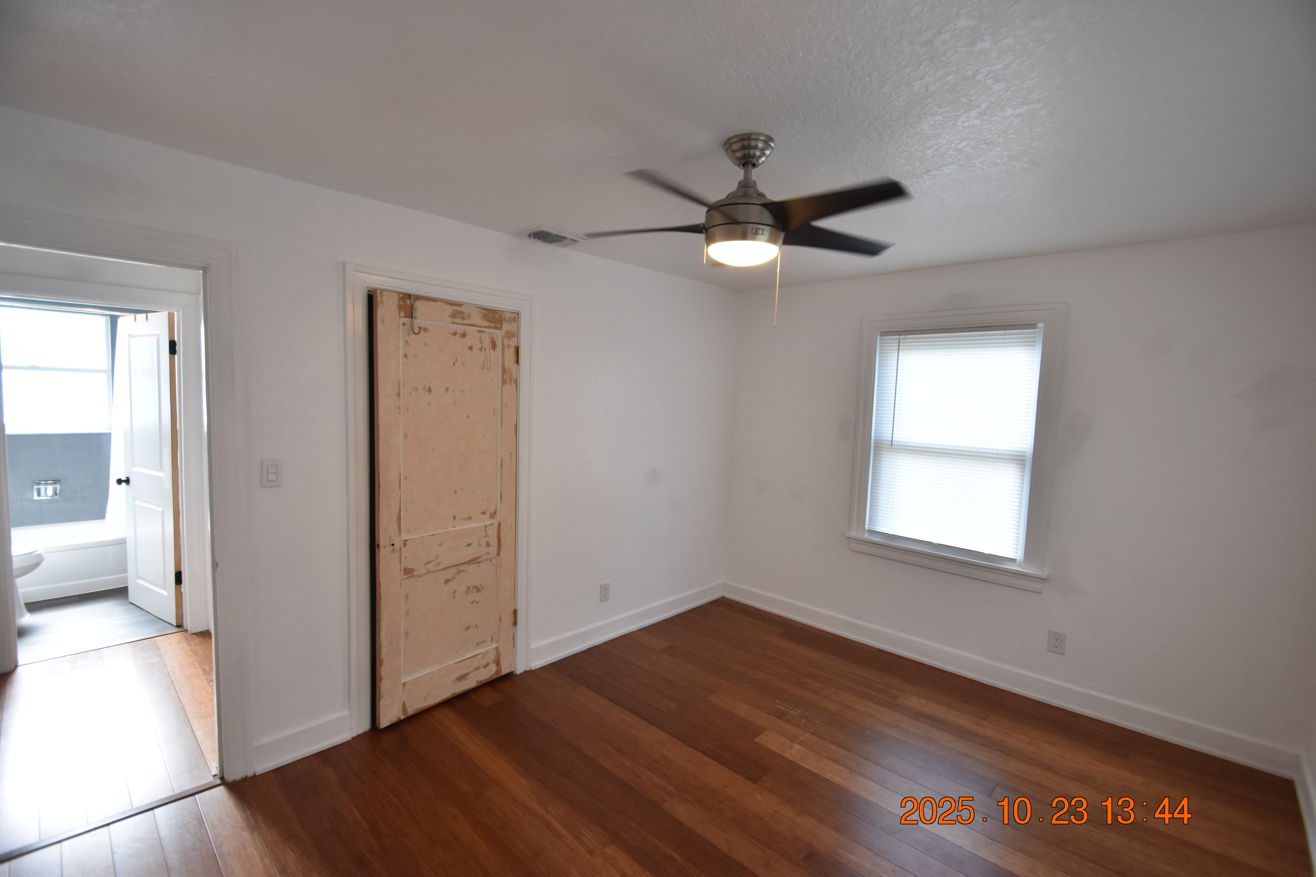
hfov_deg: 100.4
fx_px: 548
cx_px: 658
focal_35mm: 15
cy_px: 438
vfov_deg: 77.3
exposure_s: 1/90
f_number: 3.5
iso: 800
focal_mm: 10
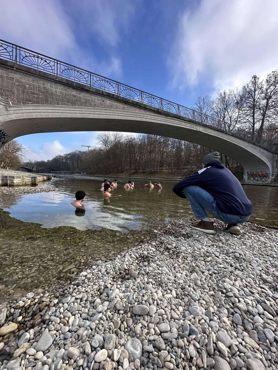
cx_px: 139
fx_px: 150
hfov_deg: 85.7
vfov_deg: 102.1
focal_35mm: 14
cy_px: 185
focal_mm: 2.22
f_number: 2.2
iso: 40
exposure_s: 1/600
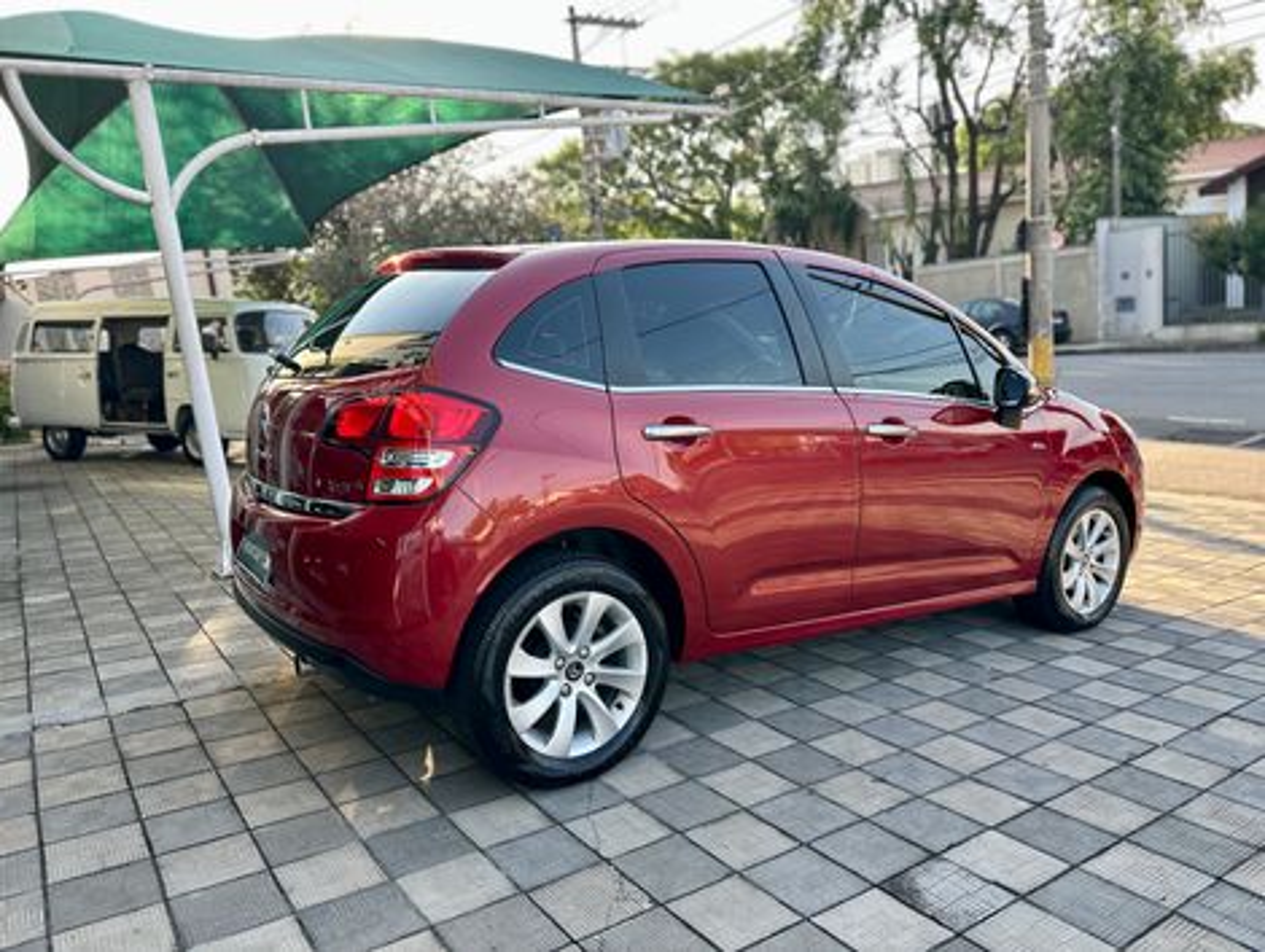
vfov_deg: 56.9
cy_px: 476
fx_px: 878
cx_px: 632
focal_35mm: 24
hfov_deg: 71.5
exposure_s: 1/322
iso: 80
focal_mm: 6.86
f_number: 1.78
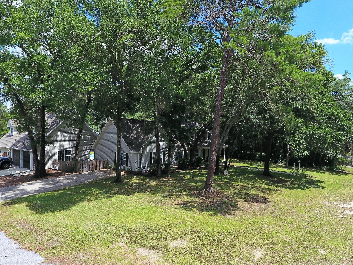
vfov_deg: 66.0
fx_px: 204
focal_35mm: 20
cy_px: 132
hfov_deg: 81.8
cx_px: 176
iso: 100
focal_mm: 3.61
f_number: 2.8
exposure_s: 1/909
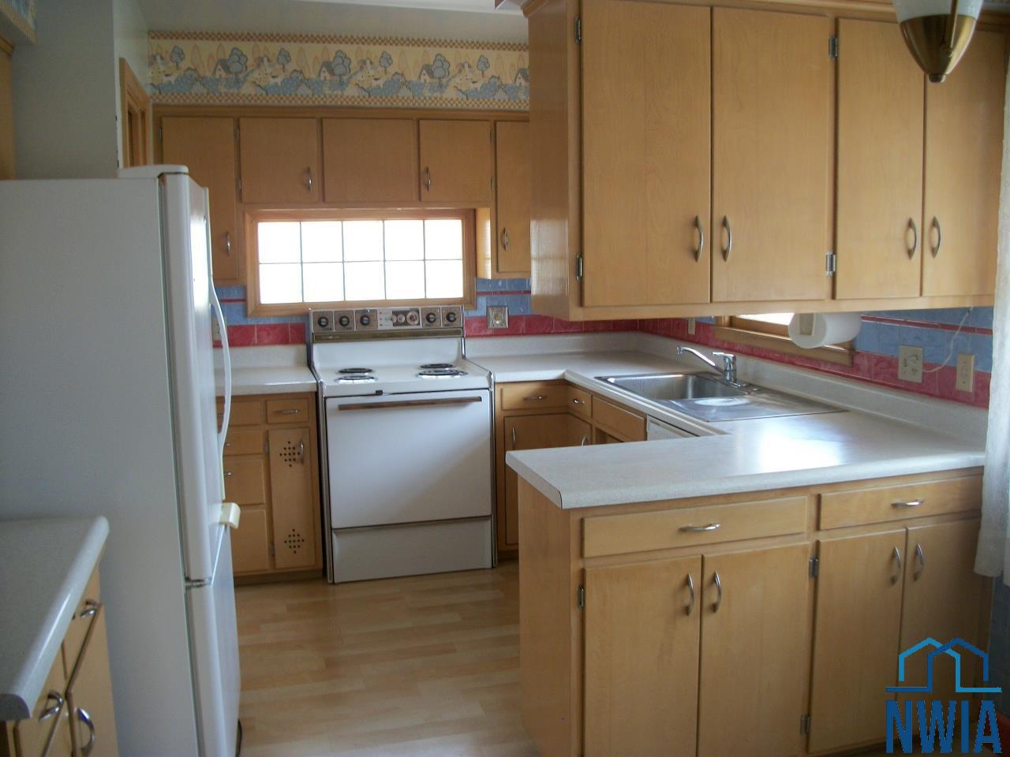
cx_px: 505
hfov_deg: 56.8
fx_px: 934
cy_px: 378
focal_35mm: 32
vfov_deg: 44.2
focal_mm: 5.7
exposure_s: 1/50
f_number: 2.9
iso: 80
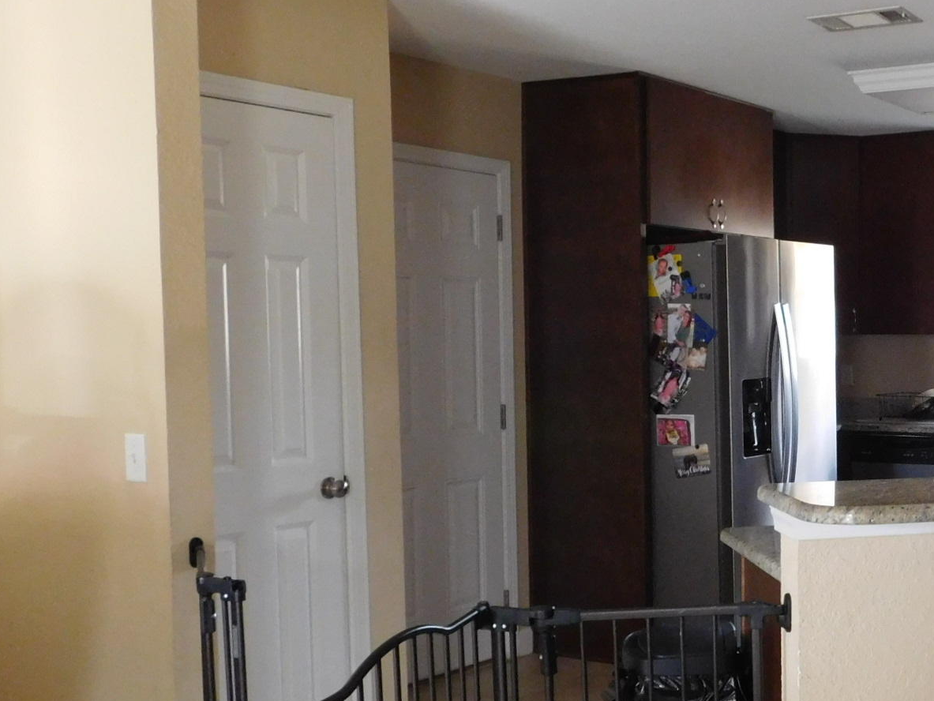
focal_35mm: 48
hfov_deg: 36.9
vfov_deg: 30.2
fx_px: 1296
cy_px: 405
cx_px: 855
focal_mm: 4.5
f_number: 3.1
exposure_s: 1/13
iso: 400
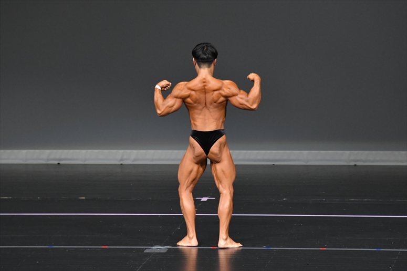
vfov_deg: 4.4
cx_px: 204
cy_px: 136
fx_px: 3560
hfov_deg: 6.5
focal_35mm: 315
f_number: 5.6
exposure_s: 1/400
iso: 4000
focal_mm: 210
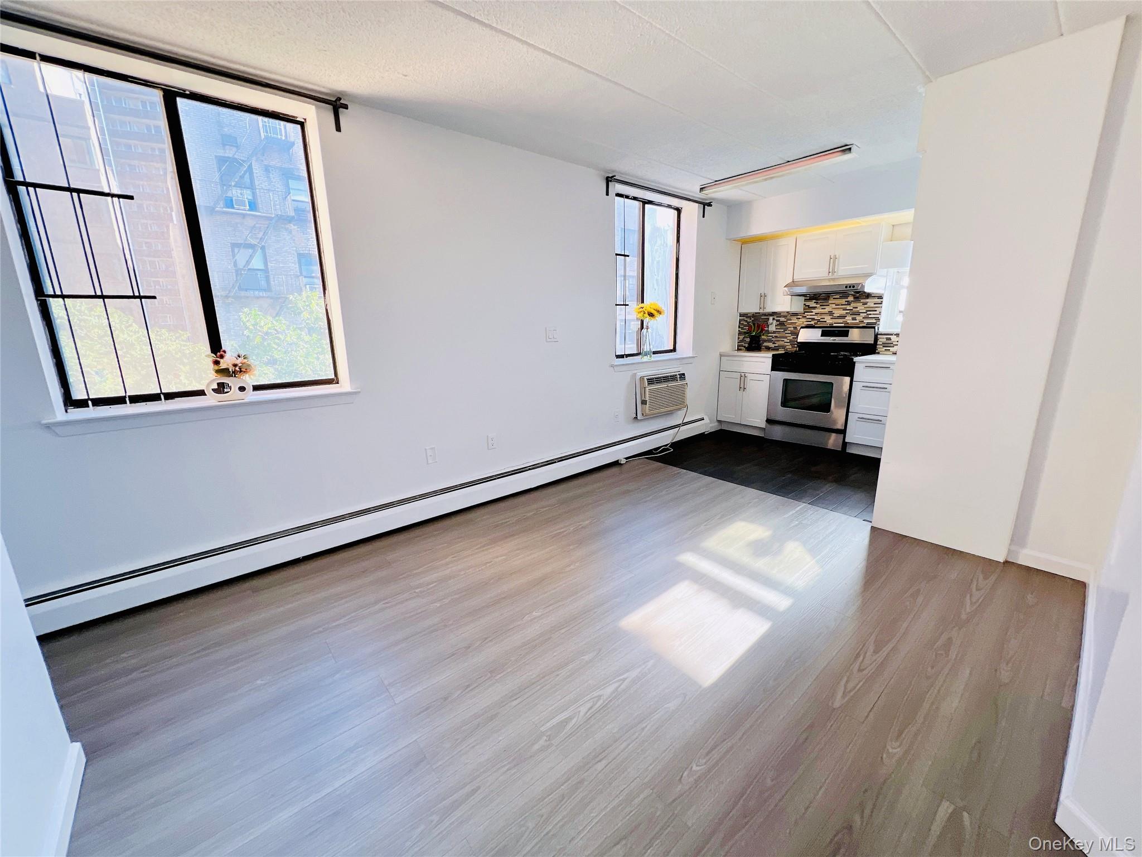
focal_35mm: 13
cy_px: 428
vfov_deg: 89.9
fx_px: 429
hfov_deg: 106.2
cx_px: 571
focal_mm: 1.57
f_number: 1.8
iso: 64
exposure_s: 1/99
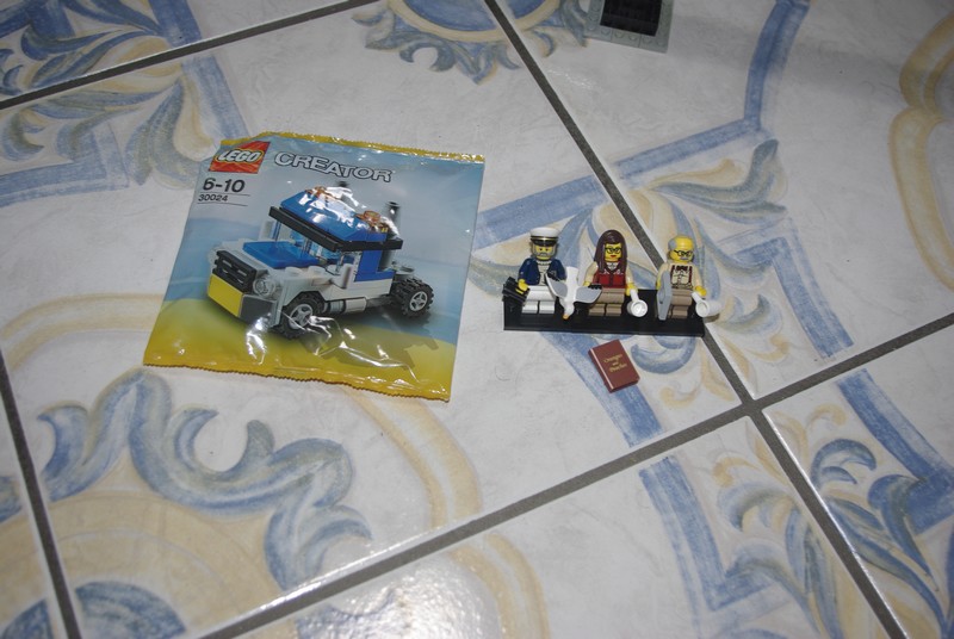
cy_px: 320
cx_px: 477
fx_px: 1035
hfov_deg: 49.5
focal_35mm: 39
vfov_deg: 34.3
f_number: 4
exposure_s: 1/45
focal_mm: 26.25
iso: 100
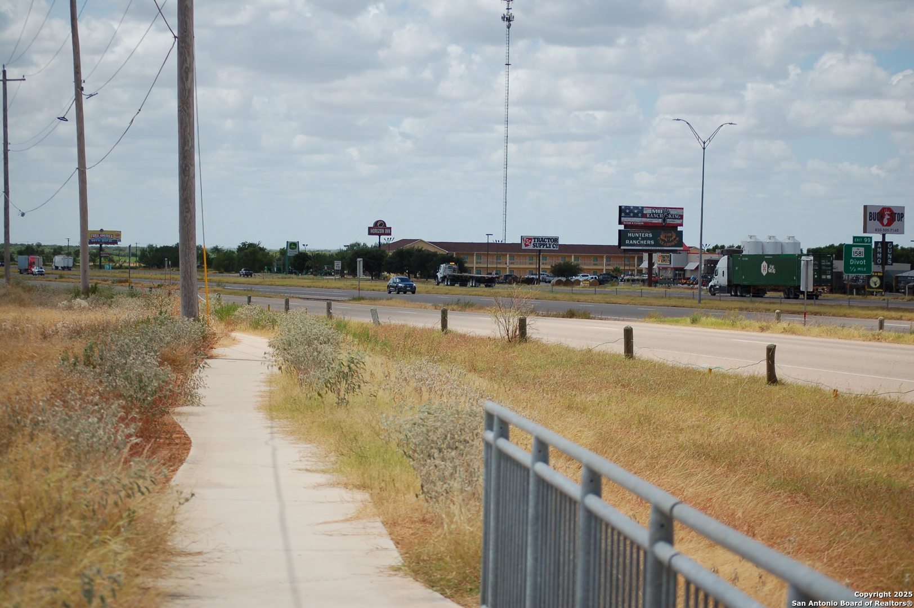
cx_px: 457
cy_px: 304
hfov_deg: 24.6
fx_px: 2093
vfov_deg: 16.5
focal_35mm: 82
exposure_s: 1/2000
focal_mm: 55
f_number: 4
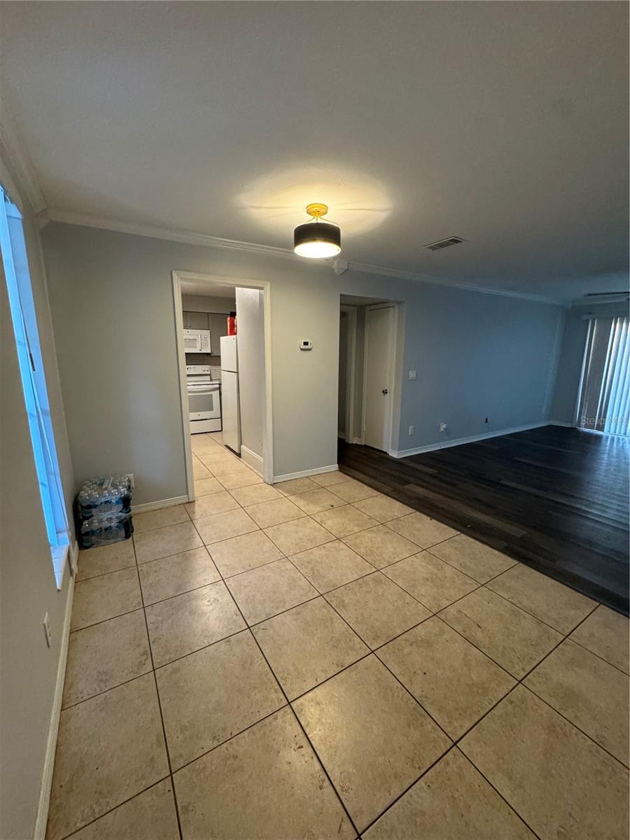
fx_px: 340
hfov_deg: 85.7
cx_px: 315
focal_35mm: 14
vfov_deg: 102.1
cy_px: 420
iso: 500
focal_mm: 2.22
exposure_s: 1/60
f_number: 2.2
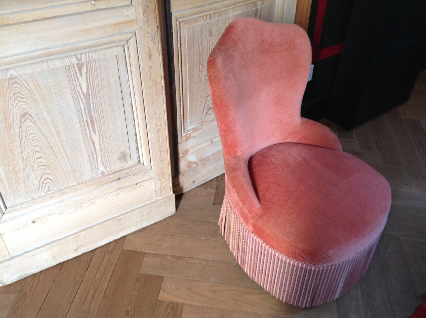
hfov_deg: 52.7
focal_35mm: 35
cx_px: 213
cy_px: 159
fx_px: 430
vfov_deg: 40.6
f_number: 2.4
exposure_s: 1/15
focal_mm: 4.28
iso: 125
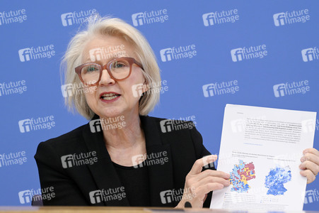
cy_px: 106
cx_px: 160
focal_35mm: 120
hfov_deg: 17.1
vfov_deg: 11.4
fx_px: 1063
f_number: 7.1
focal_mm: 120
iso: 4000
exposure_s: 1/500
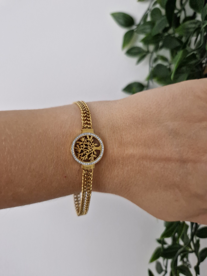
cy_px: 138
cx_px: 104
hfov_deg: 58.9
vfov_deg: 73.9
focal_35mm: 23
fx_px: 183
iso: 125
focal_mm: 5.4
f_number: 1.8
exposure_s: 1/100
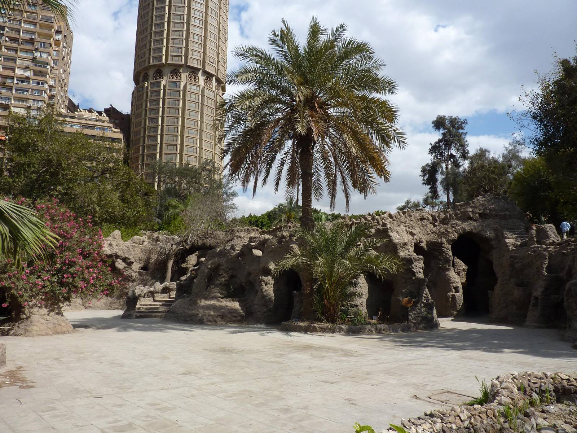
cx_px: 288
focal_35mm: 25
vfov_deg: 54.9
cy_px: 216
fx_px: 417
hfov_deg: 69.4
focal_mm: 4.1
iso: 80
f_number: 5
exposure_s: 1/500
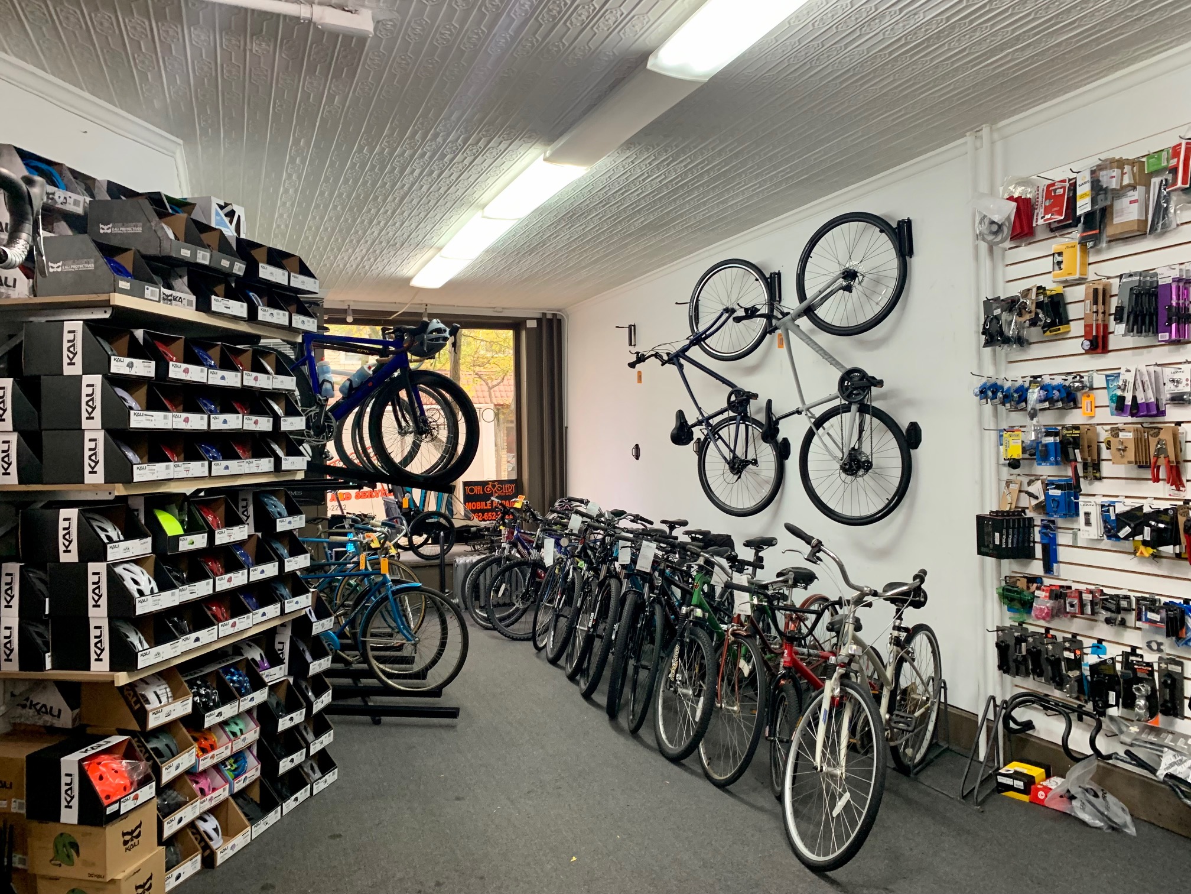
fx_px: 895
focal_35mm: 26
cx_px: 596
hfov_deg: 67.3
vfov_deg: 53.1
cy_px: 447
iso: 200
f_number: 1.8
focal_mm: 4.25
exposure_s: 1/60
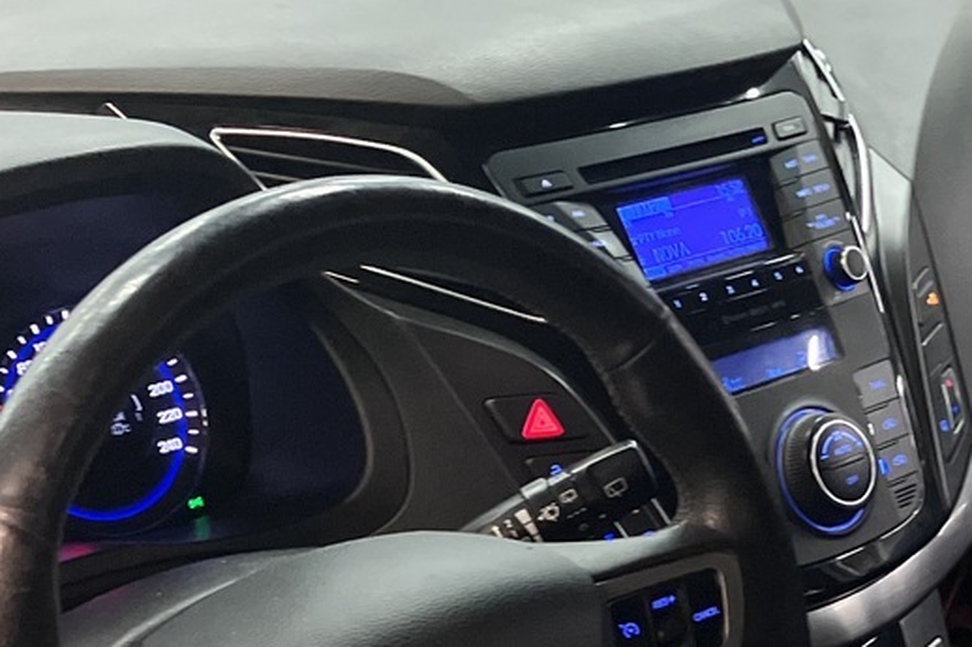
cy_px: 865
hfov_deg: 24.9
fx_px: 2186
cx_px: 698
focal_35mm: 81
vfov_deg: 15.9
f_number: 1.8
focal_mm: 3.99
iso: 320
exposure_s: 1/50
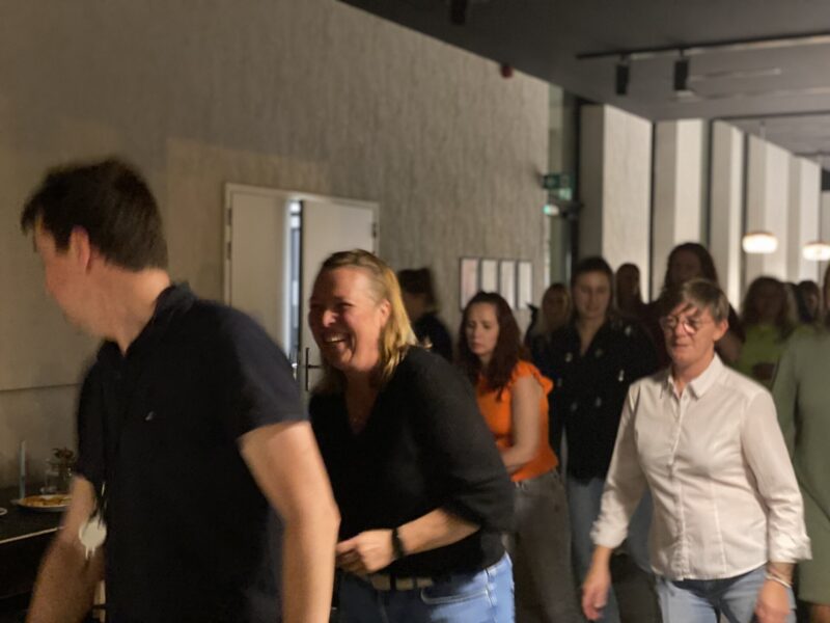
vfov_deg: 28.0
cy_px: 312
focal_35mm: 52
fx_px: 1247
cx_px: 415
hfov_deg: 36.8
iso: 800
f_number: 2
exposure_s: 1/14
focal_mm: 6
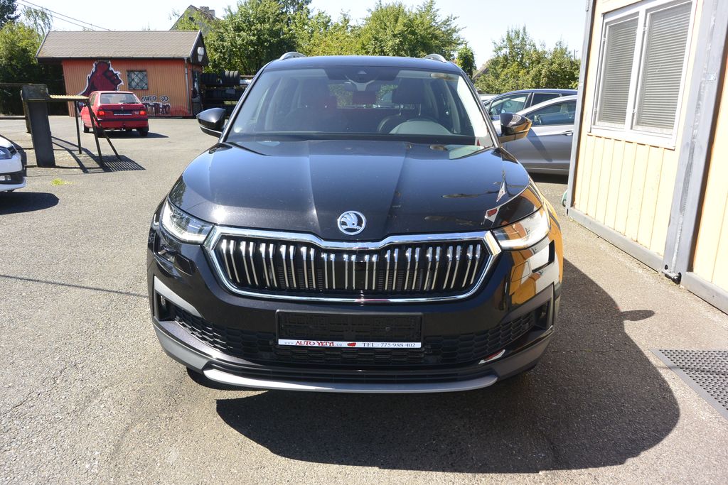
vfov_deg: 47.9
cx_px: 364
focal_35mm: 27
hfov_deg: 67.4
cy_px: 242
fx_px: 546
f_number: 6.3
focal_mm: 10
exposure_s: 1/250
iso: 160
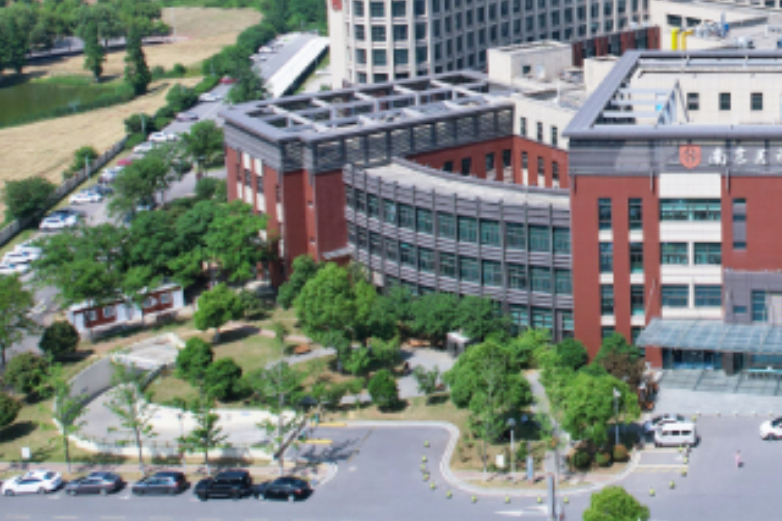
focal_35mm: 55
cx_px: 755
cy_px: -35
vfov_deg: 23.3
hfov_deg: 33.6
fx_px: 1194
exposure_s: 1/2000
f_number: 2.8
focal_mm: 8.38
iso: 100
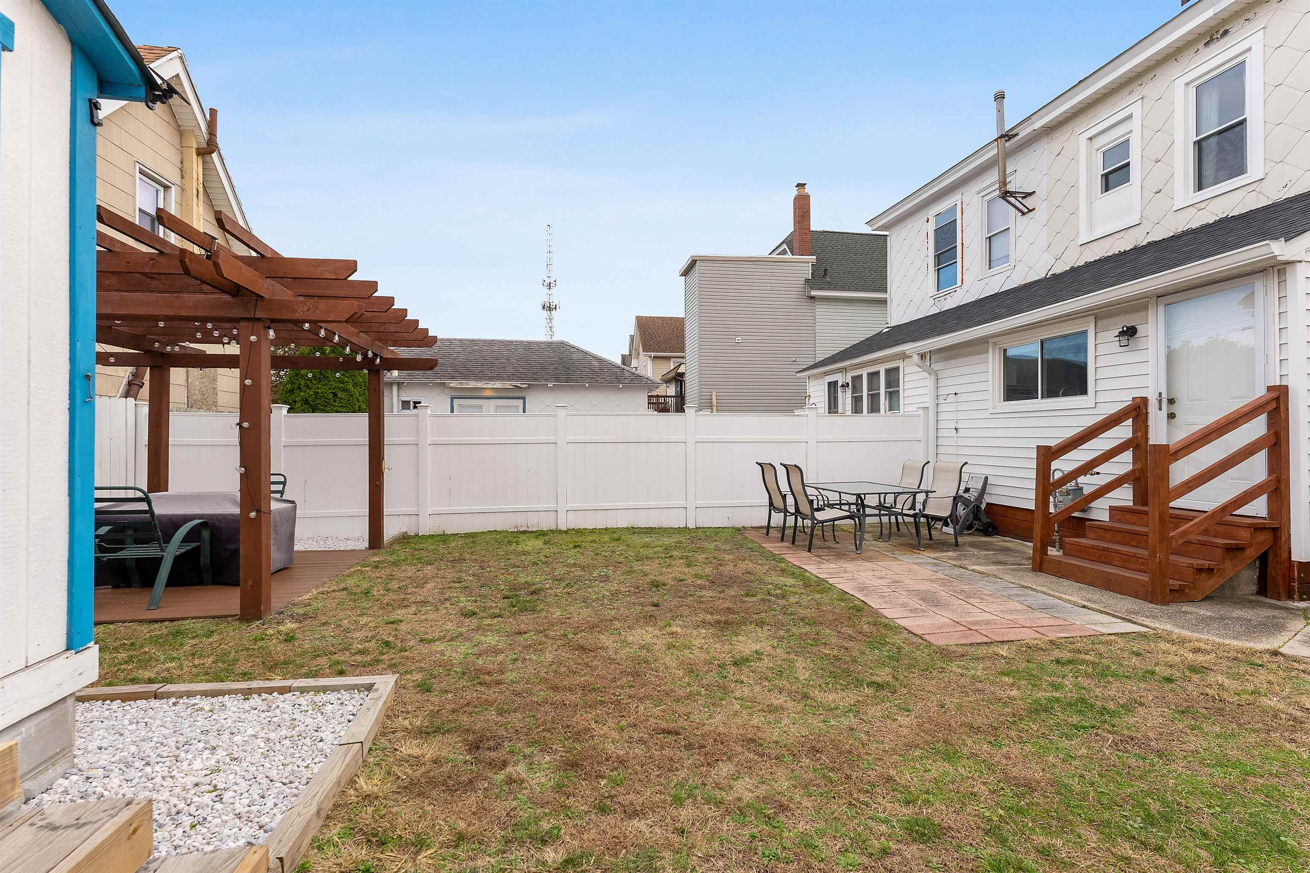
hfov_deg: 97.5
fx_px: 575
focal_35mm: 16
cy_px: 436
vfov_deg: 74.4
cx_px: 655
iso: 320
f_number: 7.1
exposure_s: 1/200
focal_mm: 15.8
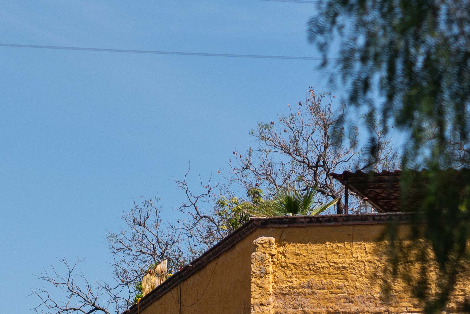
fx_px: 4844
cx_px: 130
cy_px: 534
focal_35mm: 371
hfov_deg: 5.6
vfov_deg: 3.7
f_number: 4
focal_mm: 105
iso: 320
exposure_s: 1/3200
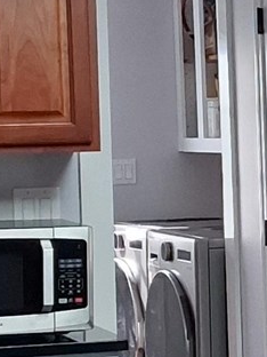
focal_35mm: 192
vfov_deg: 10.3
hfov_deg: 7.5
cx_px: 519
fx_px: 1975
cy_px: 227
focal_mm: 3.98
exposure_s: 1/100
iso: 200
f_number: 1.8
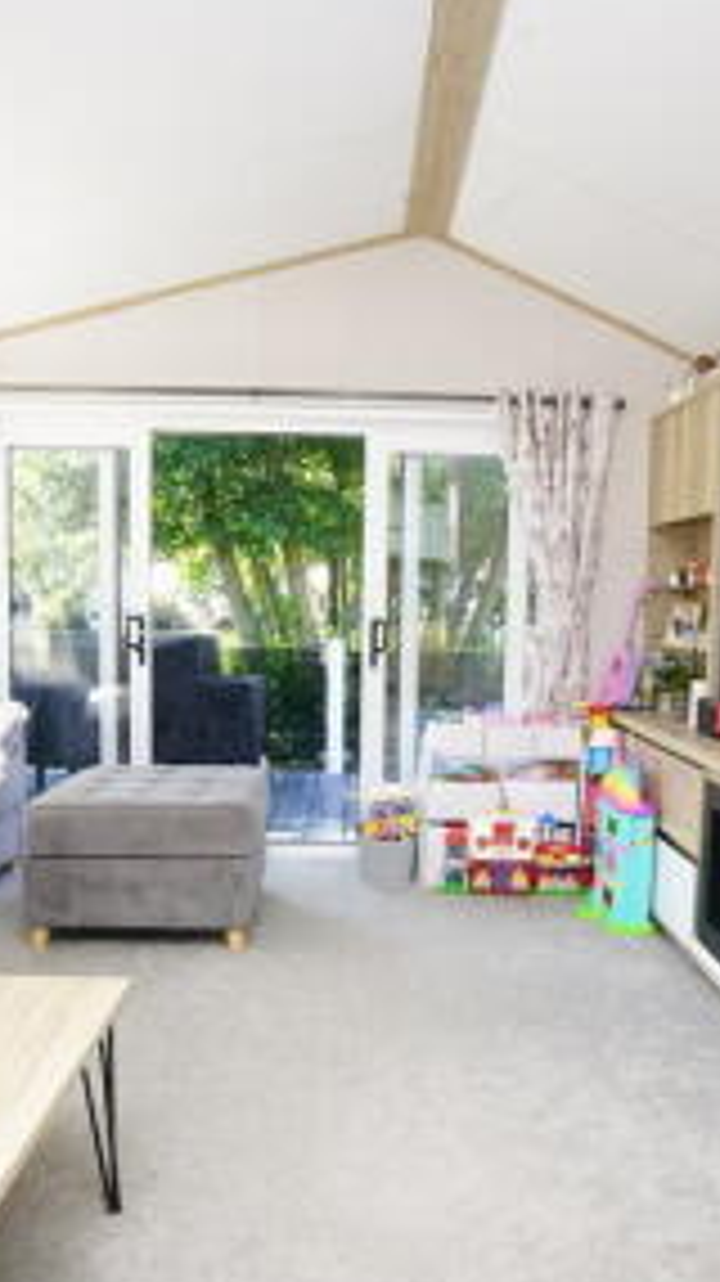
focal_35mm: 28
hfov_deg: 41.4
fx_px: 952
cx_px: 400
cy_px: 695
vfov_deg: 67.8
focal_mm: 16
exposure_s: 1/60
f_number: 16
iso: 3200
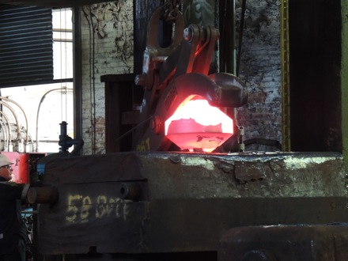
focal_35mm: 225
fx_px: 2262
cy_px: 130
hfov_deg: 8.8
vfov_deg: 6.6
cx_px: 174
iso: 800
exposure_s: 1/8
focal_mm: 40.1
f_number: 4.6
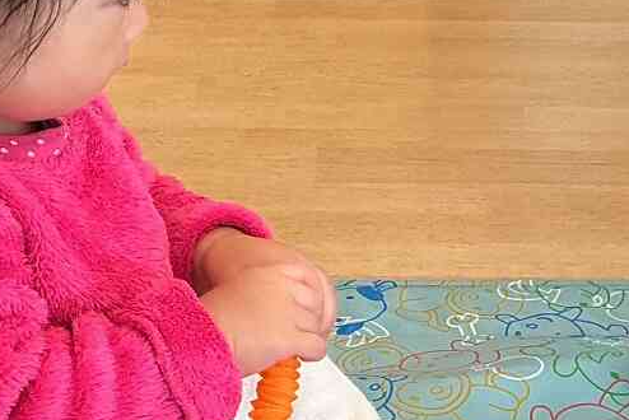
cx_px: 499
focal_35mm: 122
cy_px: 227
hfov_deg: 16.7
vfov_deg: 11.3
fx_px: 2133
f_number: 1.8
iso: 32
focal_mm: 3
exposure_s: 1/120
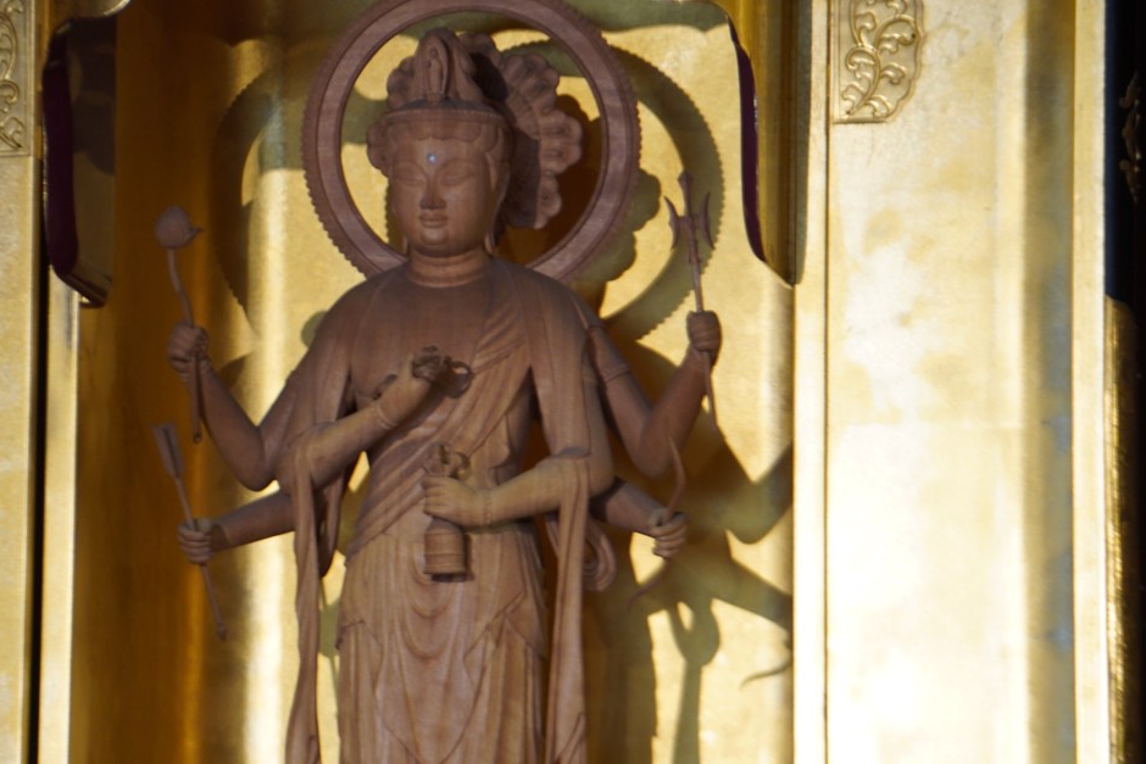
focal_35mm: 306
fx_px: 9727
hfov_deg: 6.7
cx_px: 523
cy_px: 376
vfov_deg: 4.5
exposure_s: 1/15
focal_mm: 187
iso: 640
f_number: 6.3
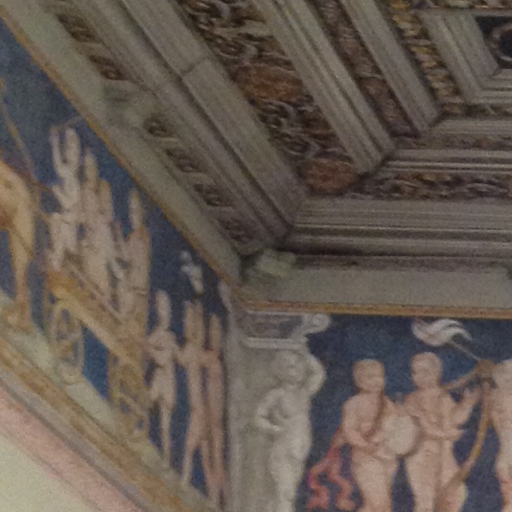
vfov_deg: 8.6
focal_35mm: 189
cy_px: 1150
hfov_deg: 8.6
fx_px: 3163
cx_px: 1165
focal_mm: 4.28
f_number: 2.4
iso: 200
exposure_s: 1/20
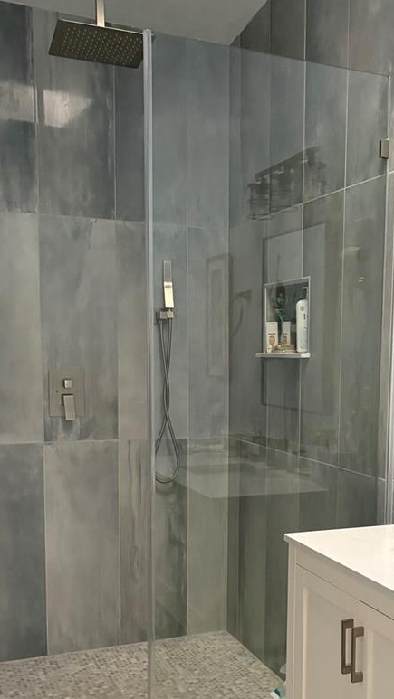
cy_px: 447
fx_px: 817
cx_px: 303
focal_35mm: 44
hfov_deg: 26.7
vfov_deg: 45.9
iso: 500
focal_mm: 5.96
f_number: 1.6
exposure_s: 1/40
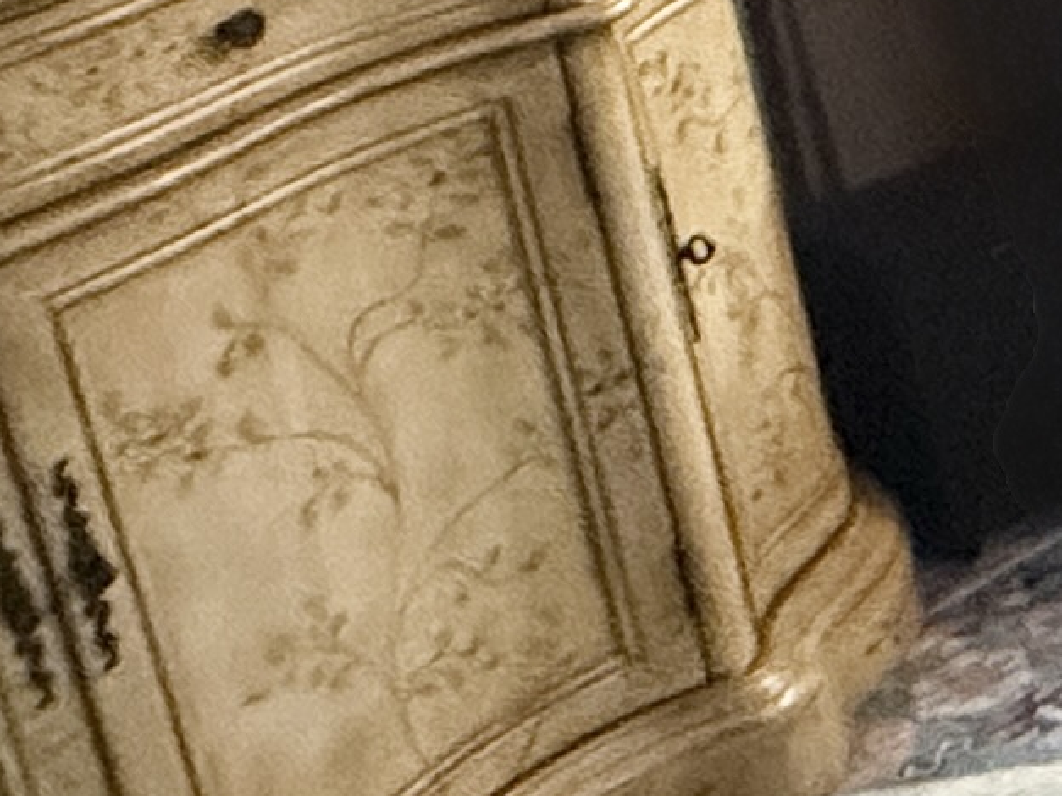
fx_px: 2761
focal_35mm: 90
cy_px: -364
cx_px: 2481
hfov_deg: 14.7
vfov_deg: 15.3
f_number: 2.2
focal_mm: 2.22
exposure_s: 1/60
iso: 1000
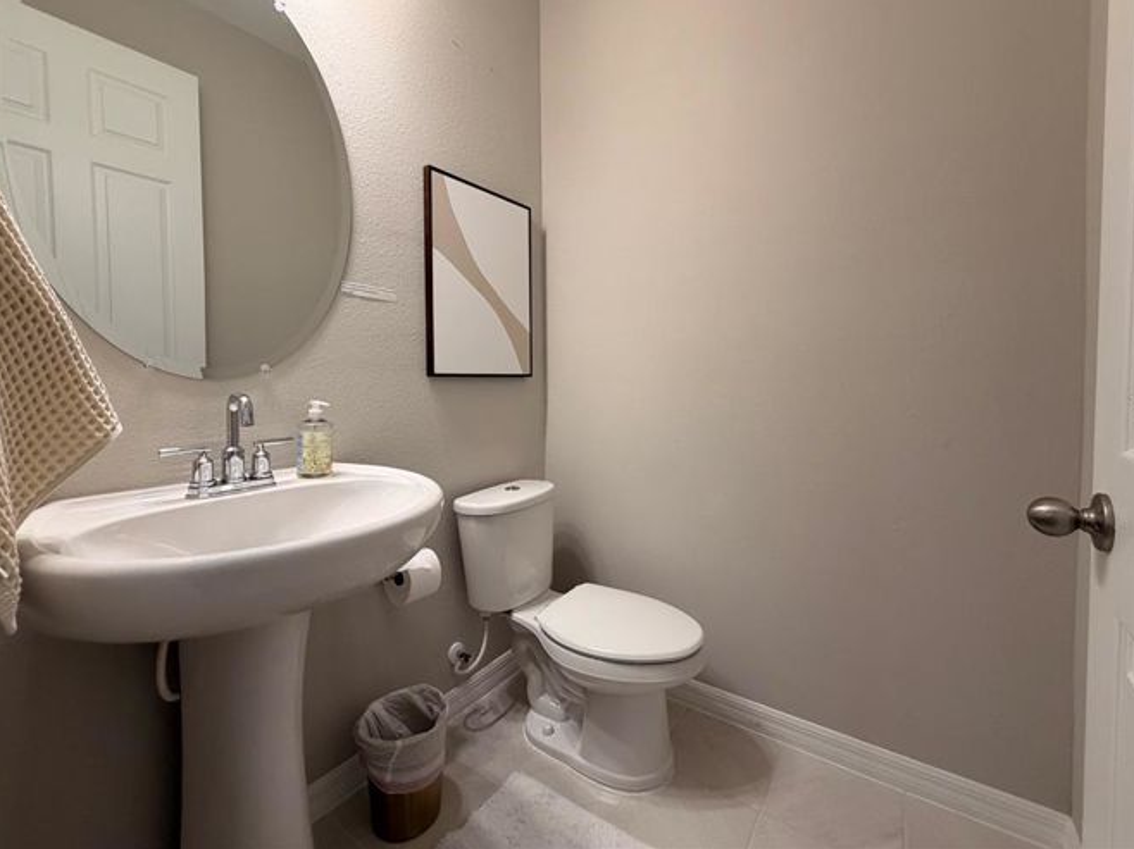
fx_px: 491
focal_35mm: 15
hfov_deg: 98.1
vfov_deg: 81.6
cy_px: 396
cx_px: 590
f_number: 2.2
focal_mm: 2.22
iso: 250
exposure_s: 1/120
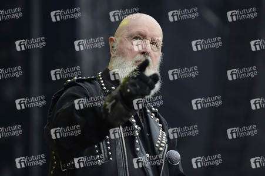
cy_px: 88
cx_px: 132
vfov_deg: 8.1
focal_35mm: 170
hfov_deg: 12.1
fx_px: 1250
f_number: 3.5
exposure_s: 1/800
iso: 400
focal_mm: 170
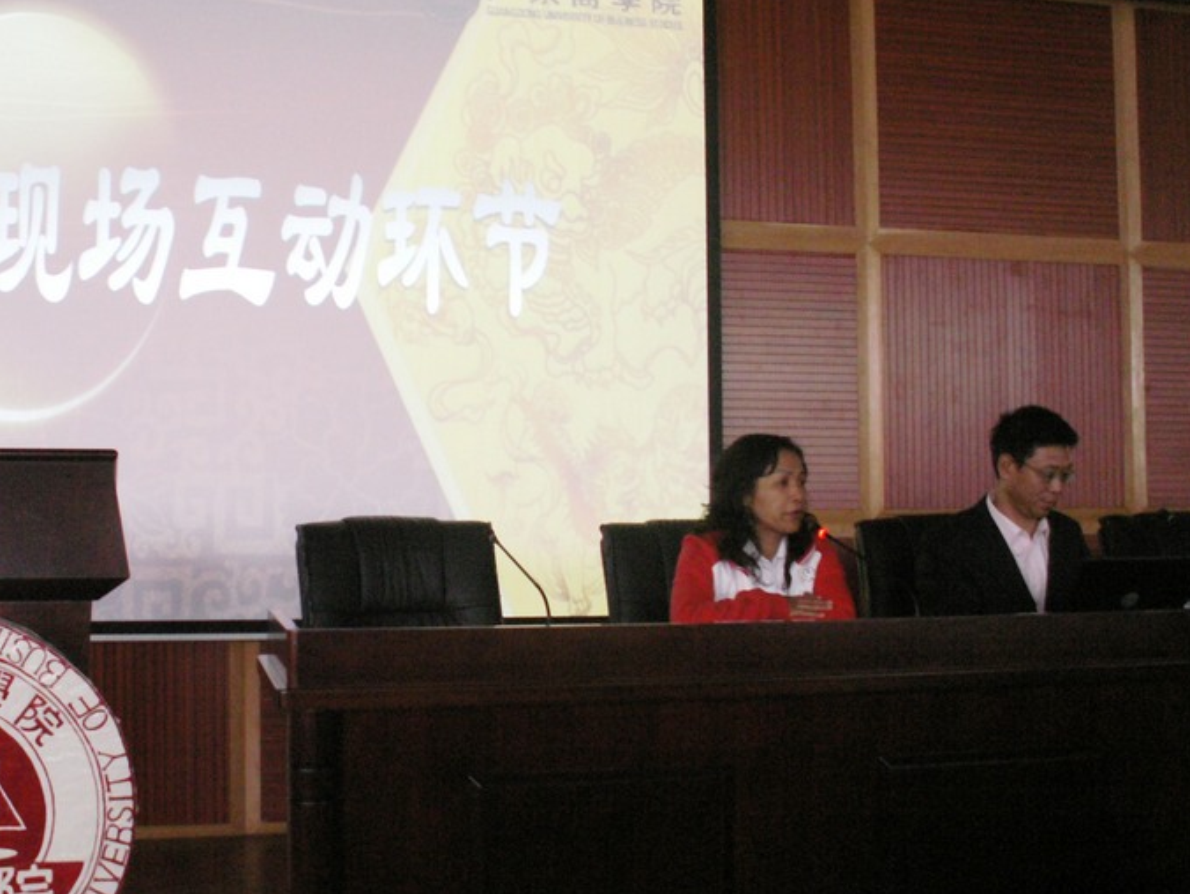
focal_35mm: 44
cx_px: 493
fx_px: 1514
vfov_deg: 32.9
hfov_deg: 42.8
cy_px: 445
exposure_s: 1/13
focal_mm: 5.86
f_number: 2.8
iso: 160
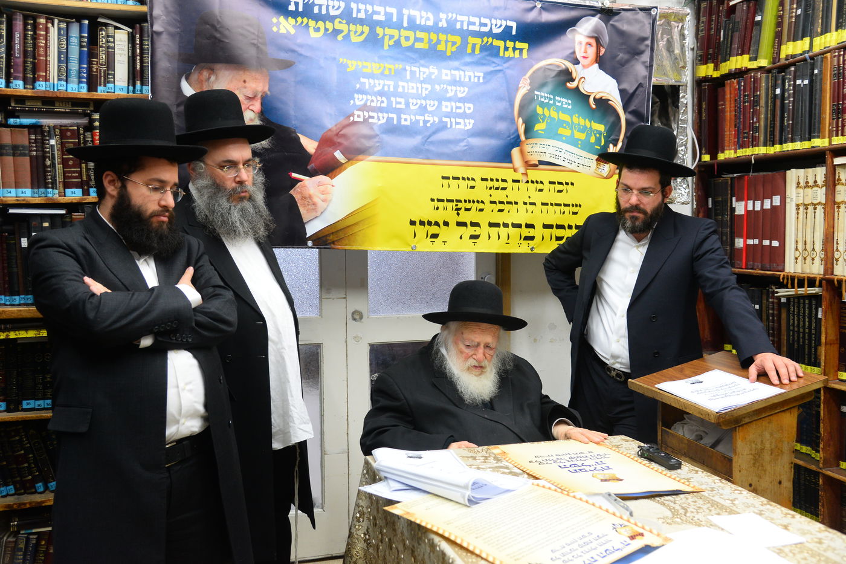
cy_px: 282
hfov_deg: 55.8
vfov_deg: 38.9
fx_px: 799
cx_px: 423
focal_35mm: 34
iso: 1250
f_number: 4.5
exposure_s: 1/80
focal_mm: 34
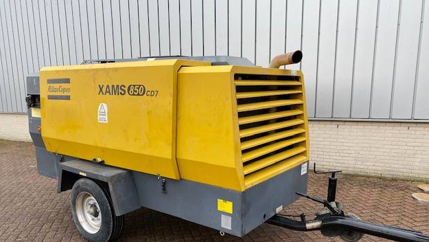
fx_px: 330
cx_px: 211
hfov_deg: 66.0
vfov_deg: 39.7
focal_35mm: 29
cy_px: 163
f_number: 1.8
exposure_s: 1/122
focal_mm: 4.25
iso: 64
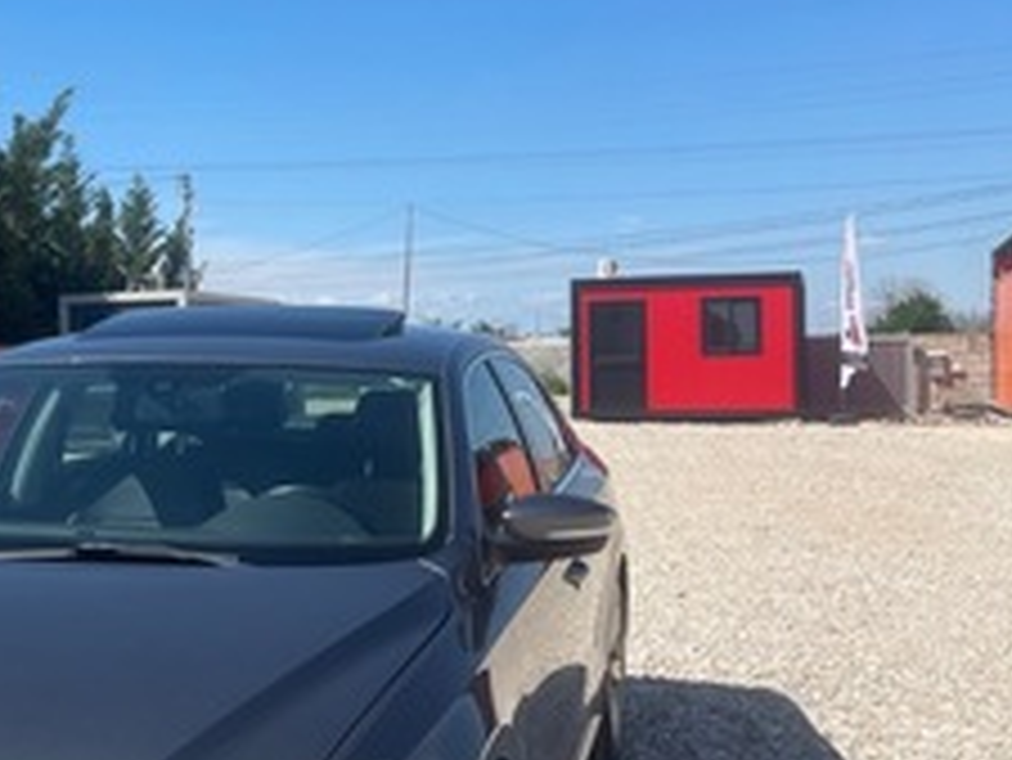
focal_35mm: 40
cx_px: 220
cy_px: 391
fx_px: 1170
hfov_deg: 44.7
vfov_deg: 36.0
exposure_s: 1/3663
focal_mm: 5.1
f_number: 1.6
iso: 32
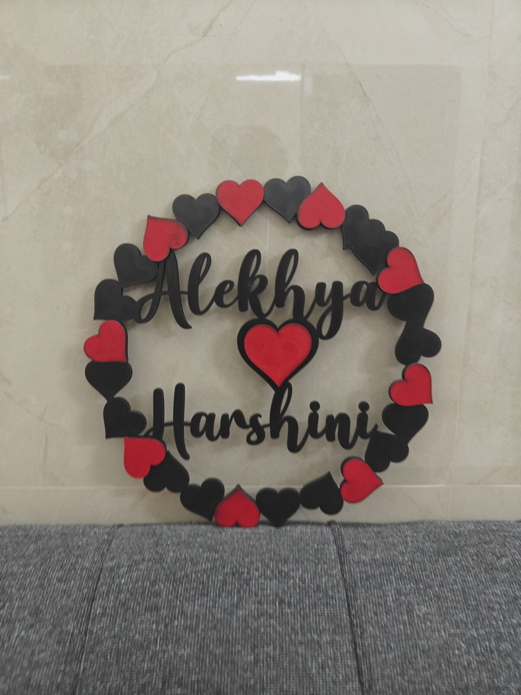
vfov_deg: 71.6
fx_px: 482
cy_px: 348
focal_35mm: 24
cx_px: 260
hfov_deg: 56.8
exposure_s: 1/50
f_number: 1.8
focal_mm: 5.59
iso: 500
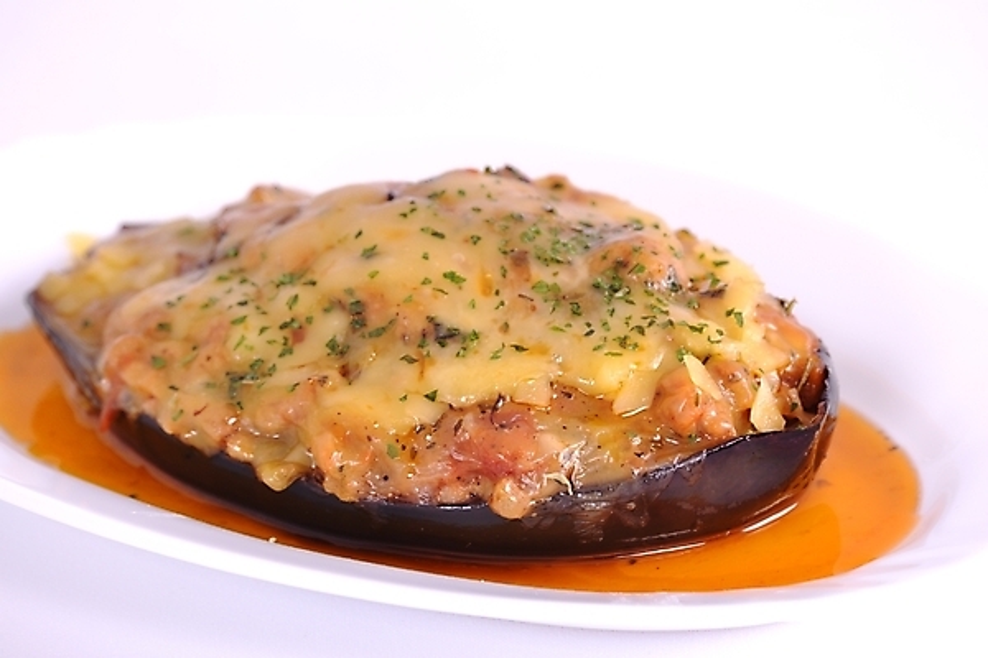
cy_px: 329
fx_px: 8027
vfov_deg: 4.7
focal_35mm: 292
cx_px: 494
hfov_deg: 7.0
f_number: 7.1
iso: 100
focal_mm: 195
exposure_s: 1/160
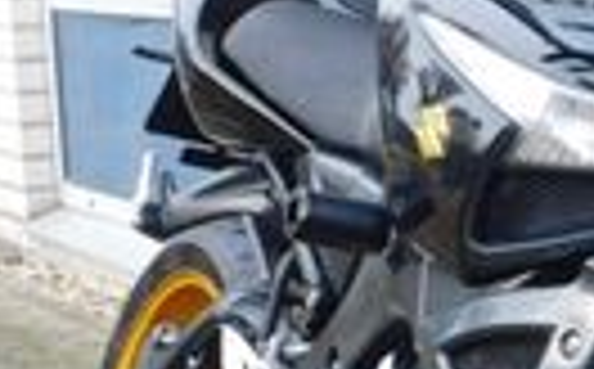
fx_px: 2327
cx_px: 670
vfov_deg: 9.0
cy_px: 418
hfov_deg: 14.2
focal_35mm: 144
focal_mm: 4.9
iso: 125
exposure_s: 1/50
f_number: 3.2
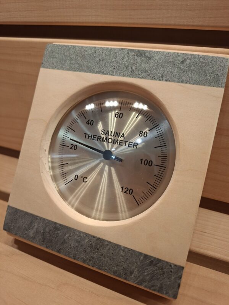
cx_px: 114
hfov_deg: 58.9
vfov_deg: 73.9
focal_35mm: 23
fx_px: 203
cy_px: 152
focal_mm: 5.54
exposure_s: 1/33
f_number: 1.8
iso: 400
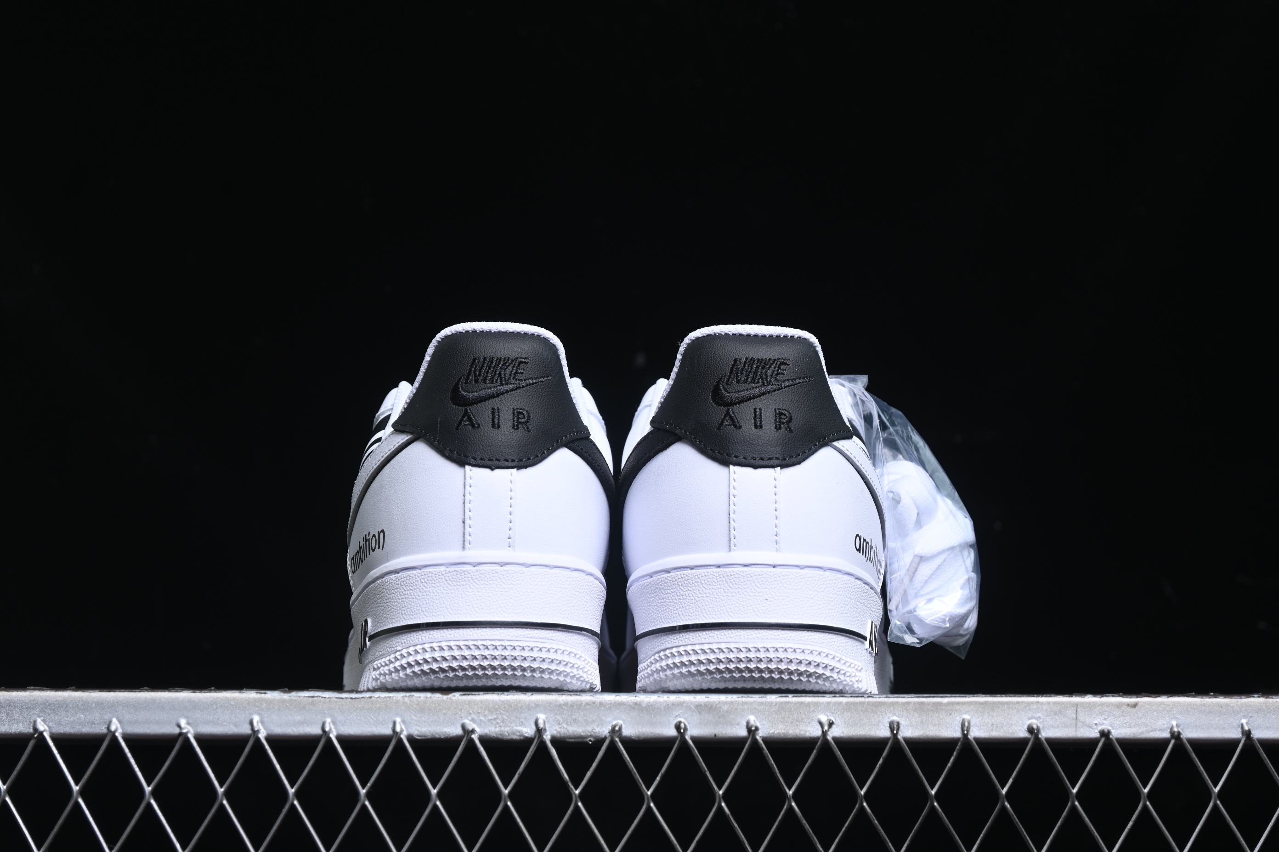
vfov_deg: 18.2
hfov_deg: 27.0
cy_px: 426
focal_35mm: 75
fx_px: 2664
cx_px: 640
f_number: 6.3
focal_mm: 50
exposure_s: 1/60
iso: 160
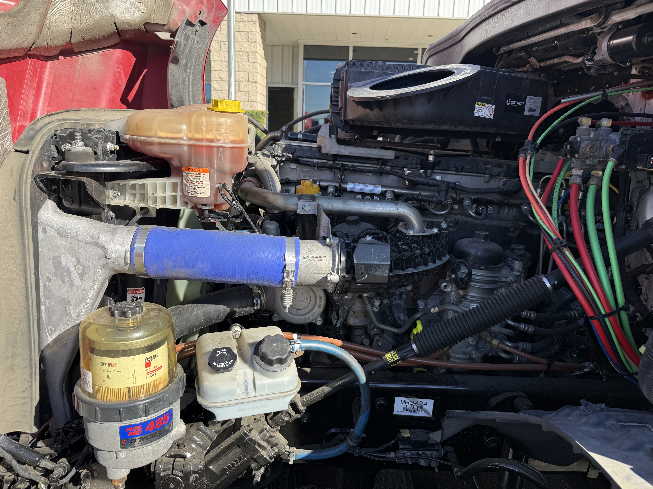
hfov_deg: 71.6
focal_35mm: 24
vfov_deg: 56.8
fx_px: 453
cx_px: 326
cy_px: 244
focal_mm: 6.76
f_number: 1.78
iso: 80
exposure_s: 1/1410
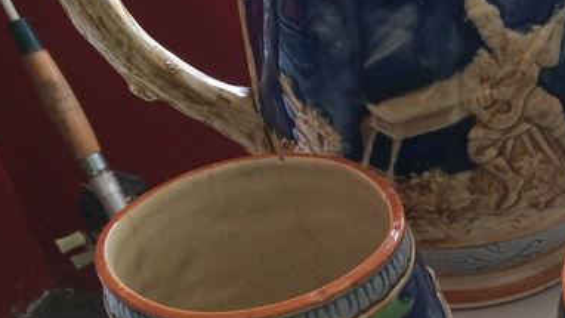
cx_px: 657
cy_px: 302
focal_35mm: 77
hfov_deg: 25.1
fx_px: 1154
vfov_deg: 15.5
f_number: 2.2
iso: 50
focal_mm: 4.12
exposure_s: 1/120
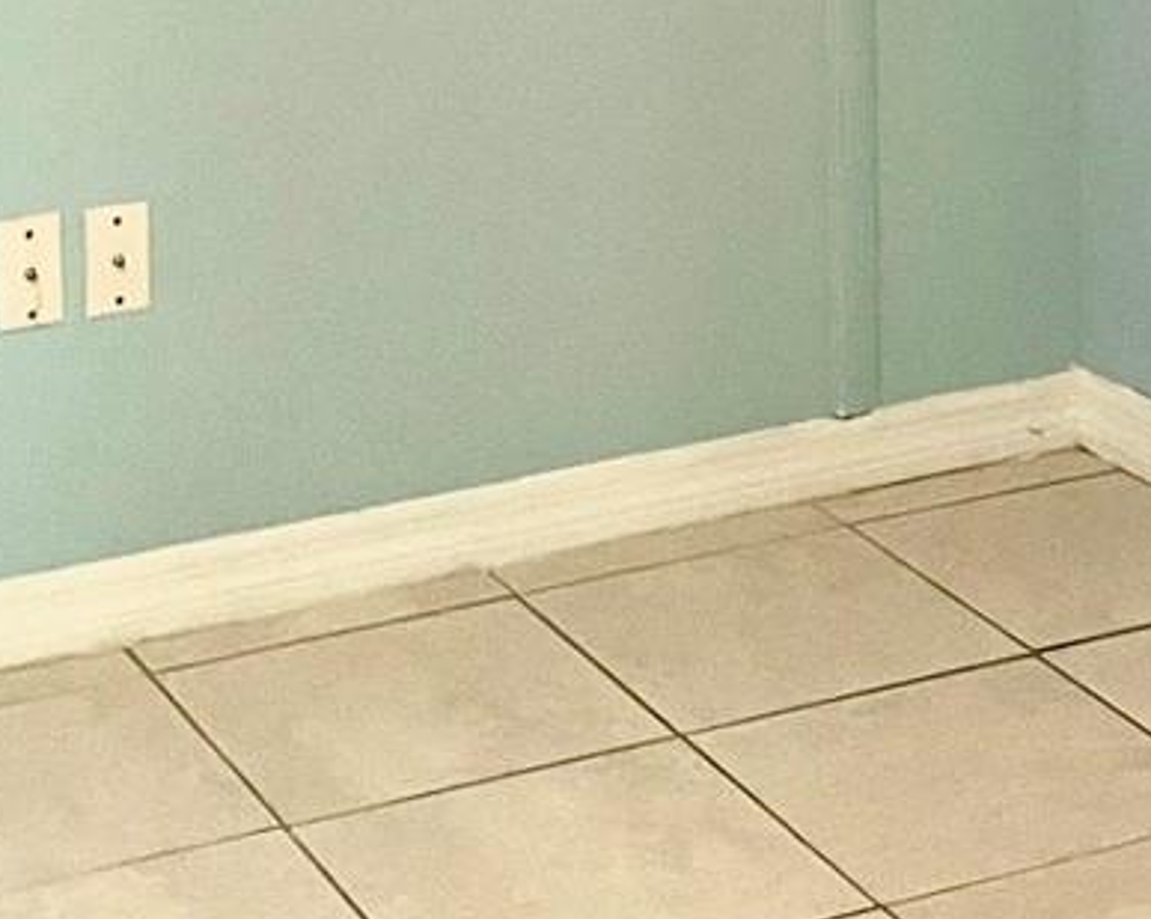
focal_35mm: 105
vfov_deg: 13.7
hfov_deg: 18.2
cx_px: 788
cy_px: -509
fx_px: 3574
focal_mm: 4.2
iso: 320
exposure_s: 1/60
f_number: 1.6
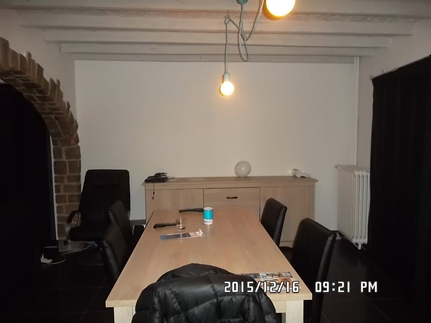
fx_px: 336
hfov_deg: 65.3
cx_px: 216
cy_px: 162
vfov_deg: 51.4
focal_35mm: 27
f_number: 3.5
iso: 400
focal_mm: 4.9
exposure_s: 1/45
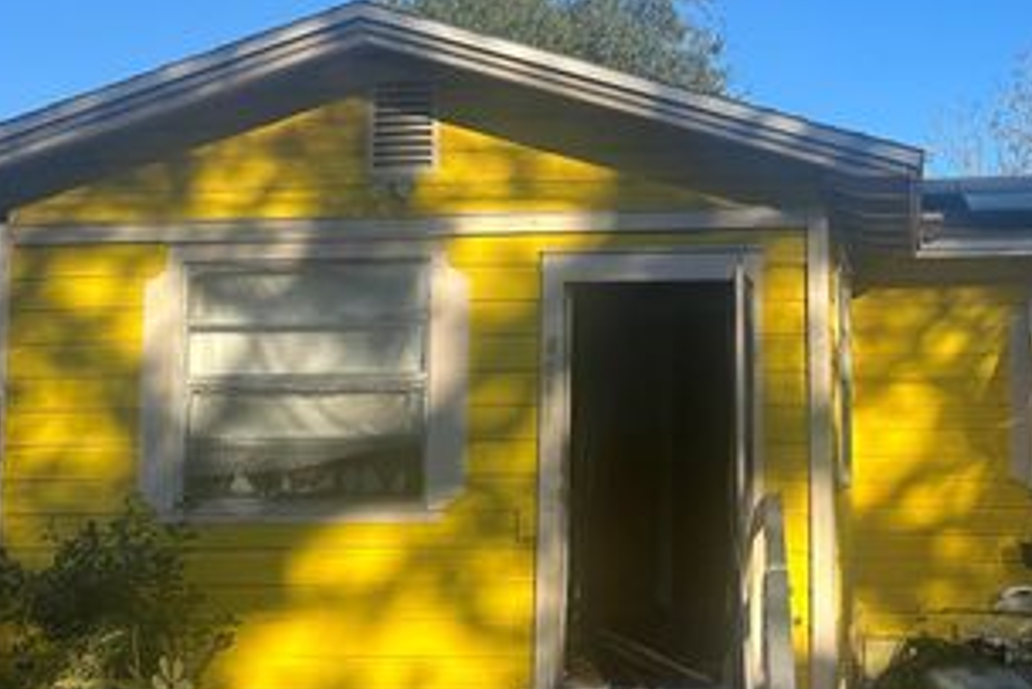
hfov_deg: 45.2
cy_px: 338
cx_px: 815
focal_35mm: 41
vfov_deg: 32.7
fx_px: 1176
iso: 80
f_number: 1.78
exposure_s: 1/2110
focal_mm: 6.86
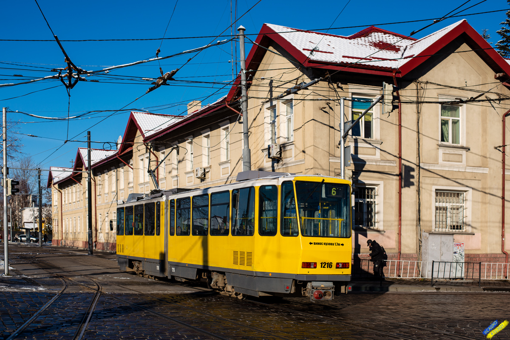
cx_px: 255
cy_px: 170
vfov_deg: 27.0
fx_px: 709
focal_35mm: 50
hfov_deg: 39.6
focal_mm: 50
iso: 100
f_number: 4.5
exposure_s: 1/1250
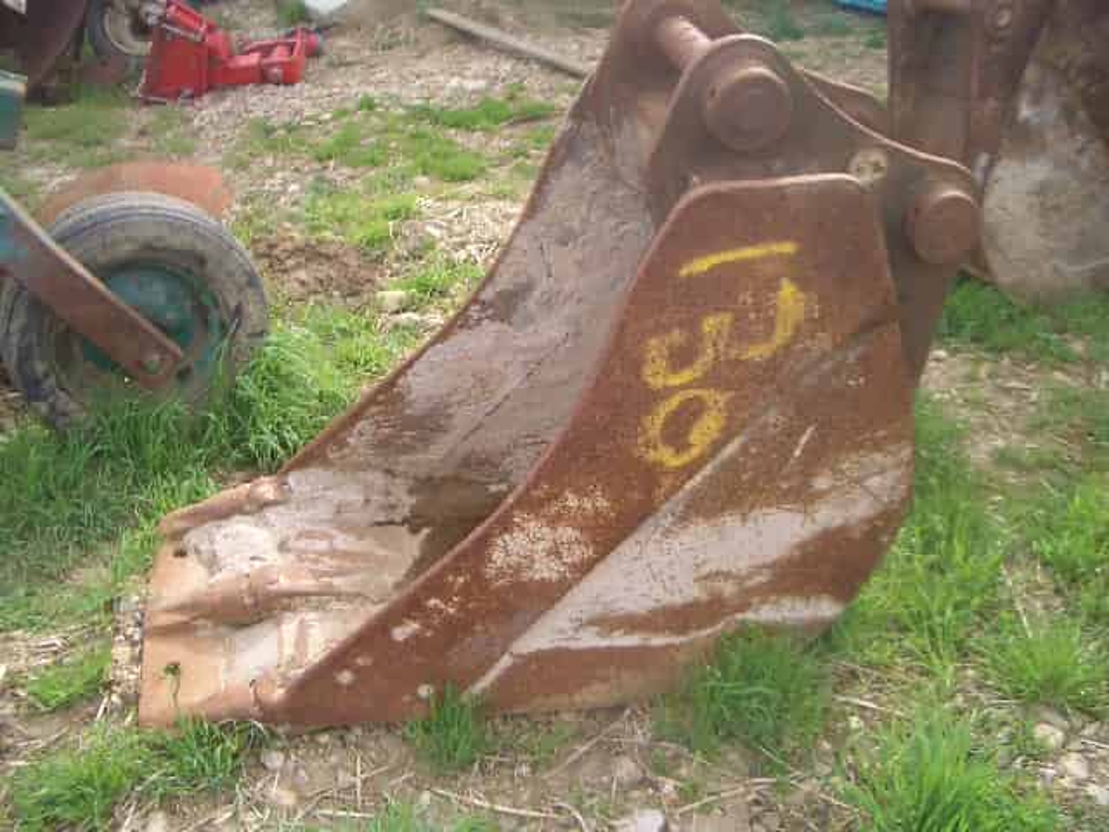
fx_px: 1121
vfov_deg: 40.7
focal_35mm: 35
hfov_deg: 52.6
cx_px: 554
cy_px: 416
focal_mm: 5.8
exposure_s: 1/200
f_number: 2.6
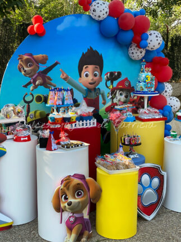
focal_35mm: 52
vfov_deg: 36.8
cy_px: 121
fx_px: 363
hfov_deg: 28.0
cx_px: 90
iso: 25
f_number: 2
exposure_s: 1/122
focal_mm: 6
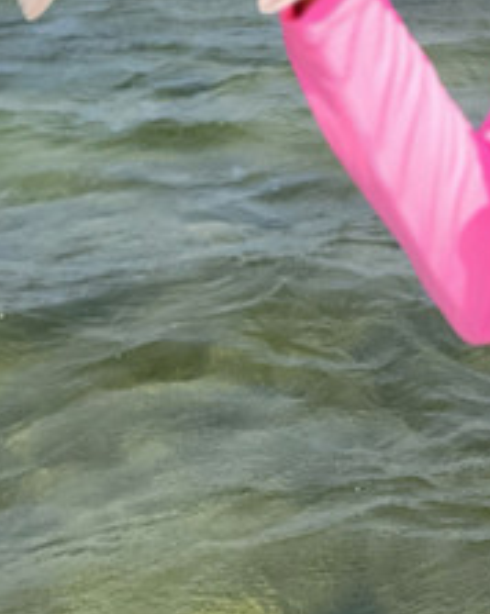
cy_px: -41
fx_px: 1452
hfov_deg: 18.4
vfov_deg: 22.7
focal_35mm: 80
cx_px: 540
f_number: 1.8
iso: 16
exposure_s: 1/838
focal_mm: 6.7
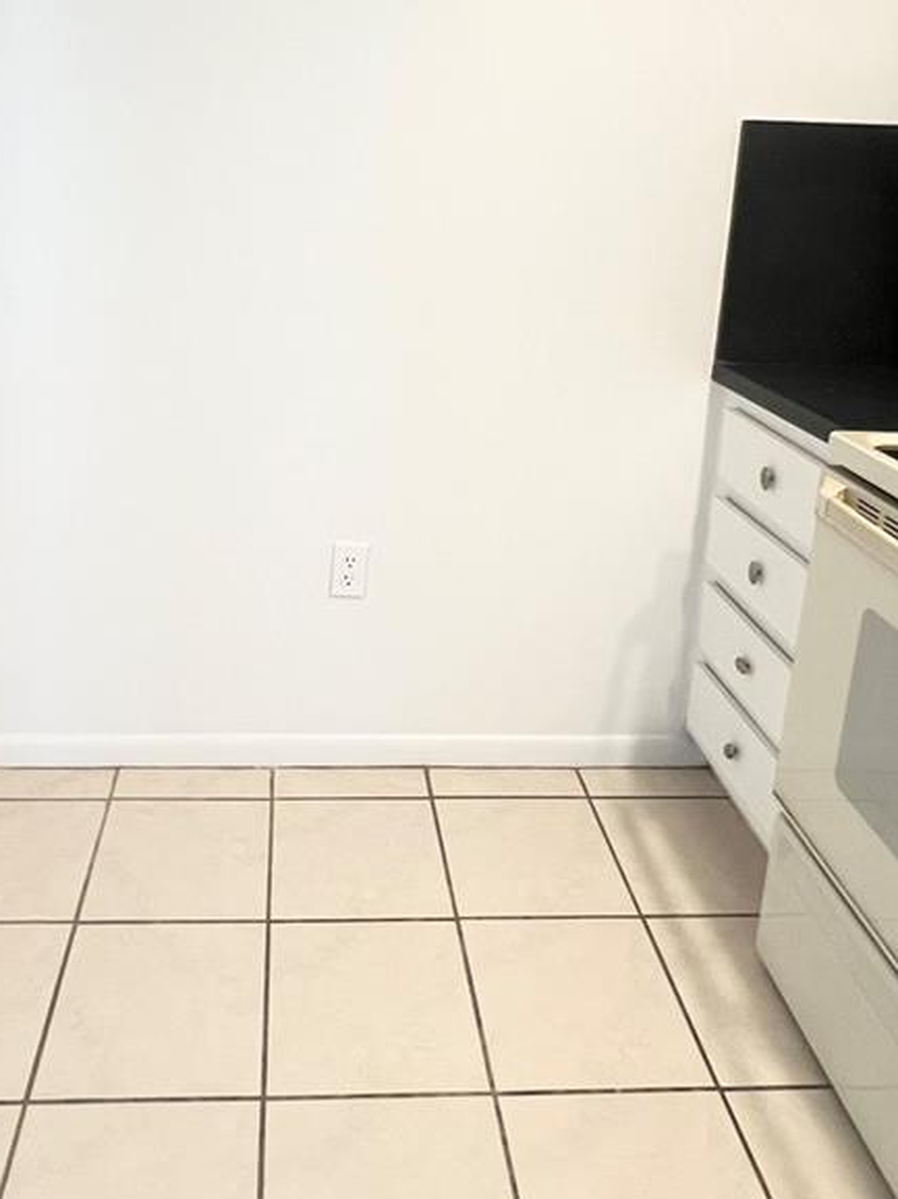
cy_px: 382
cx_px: 340
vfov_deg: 63.4
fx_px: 935
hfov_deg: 50.8
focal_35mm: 27
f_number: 1.8
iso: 200
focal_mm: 1.57
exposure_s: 1/120
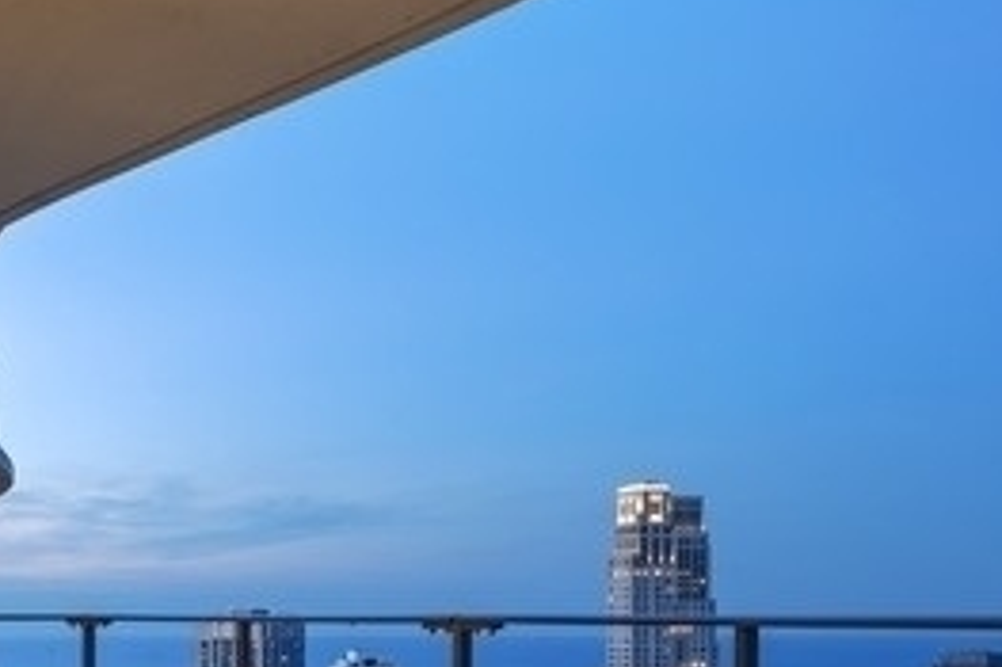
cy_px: 633
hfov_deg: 39.6
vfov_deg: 26.8
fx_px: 1335
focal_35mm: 48
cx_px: 206
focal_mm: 14
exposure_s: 13
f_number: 8
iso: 200
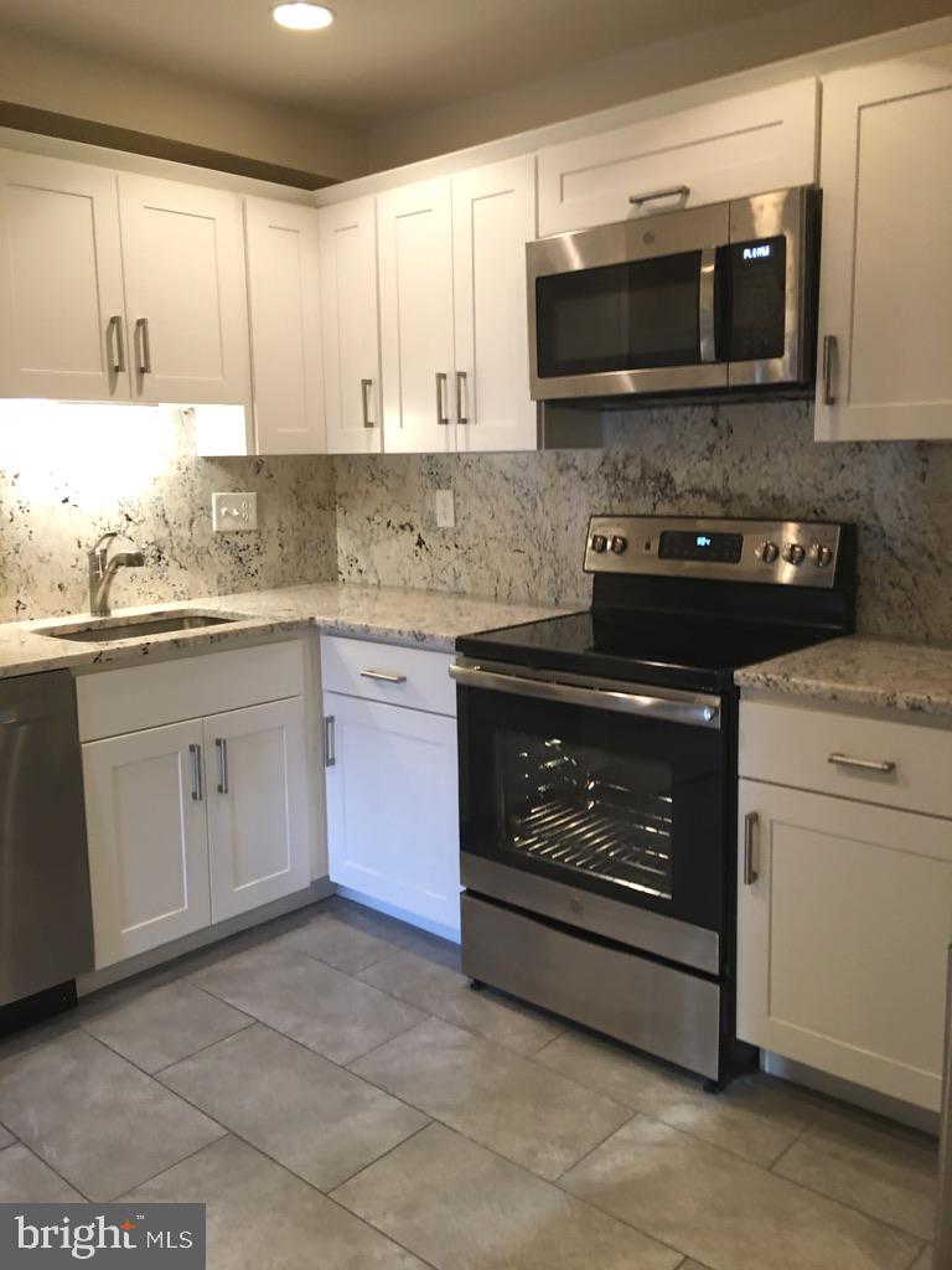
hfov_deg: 48.2
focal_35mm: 29
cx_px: 476
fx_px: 1063
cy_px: 635
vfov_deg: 61.7
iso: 50
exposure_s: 1/15
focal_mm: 4.15
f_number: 2.2
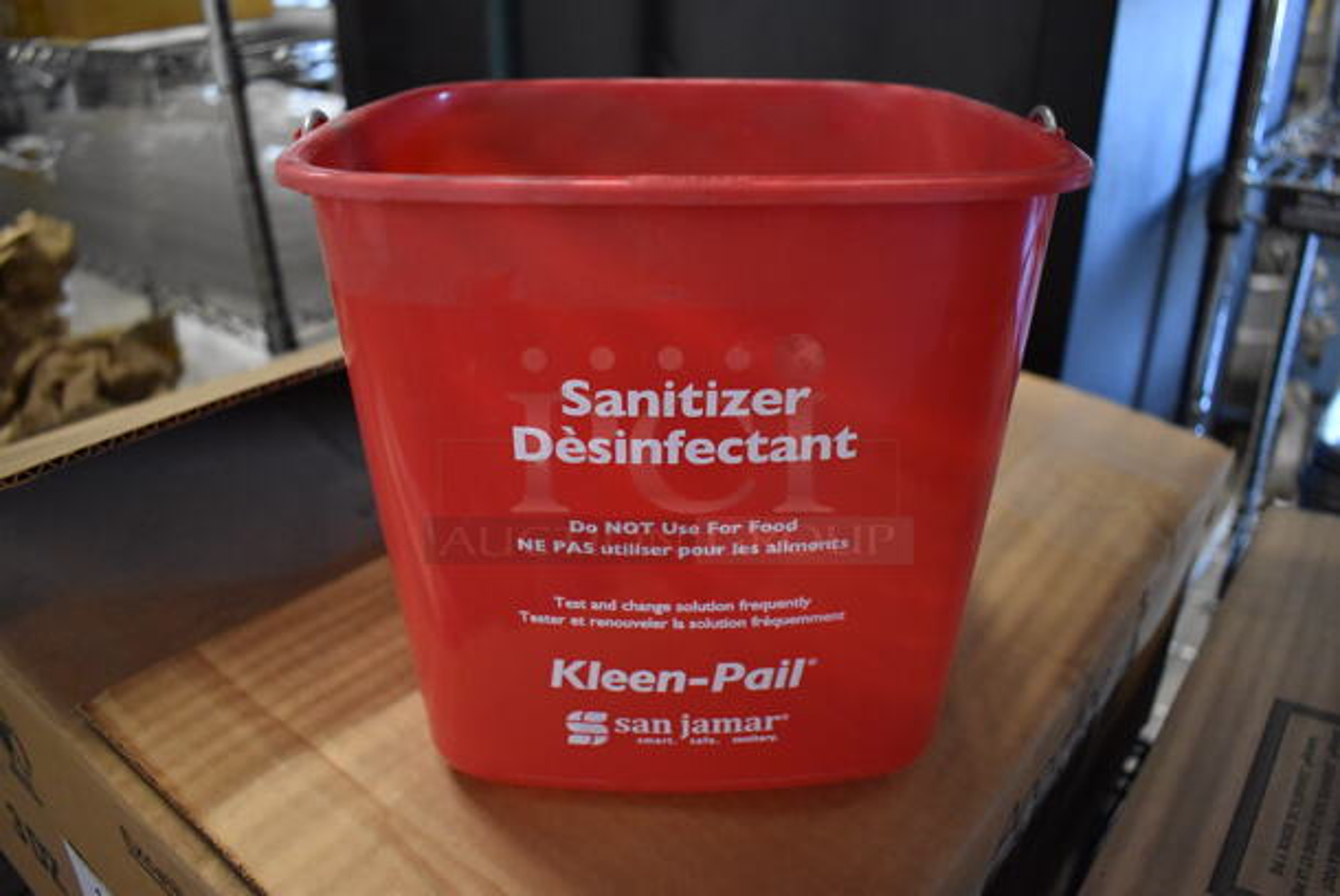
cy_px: 448
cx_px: 670
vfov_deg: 48.0
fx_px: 1006
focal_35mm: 27
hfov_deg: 67.3
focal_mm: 18
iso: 3600
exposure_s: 1/125
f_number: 3.5
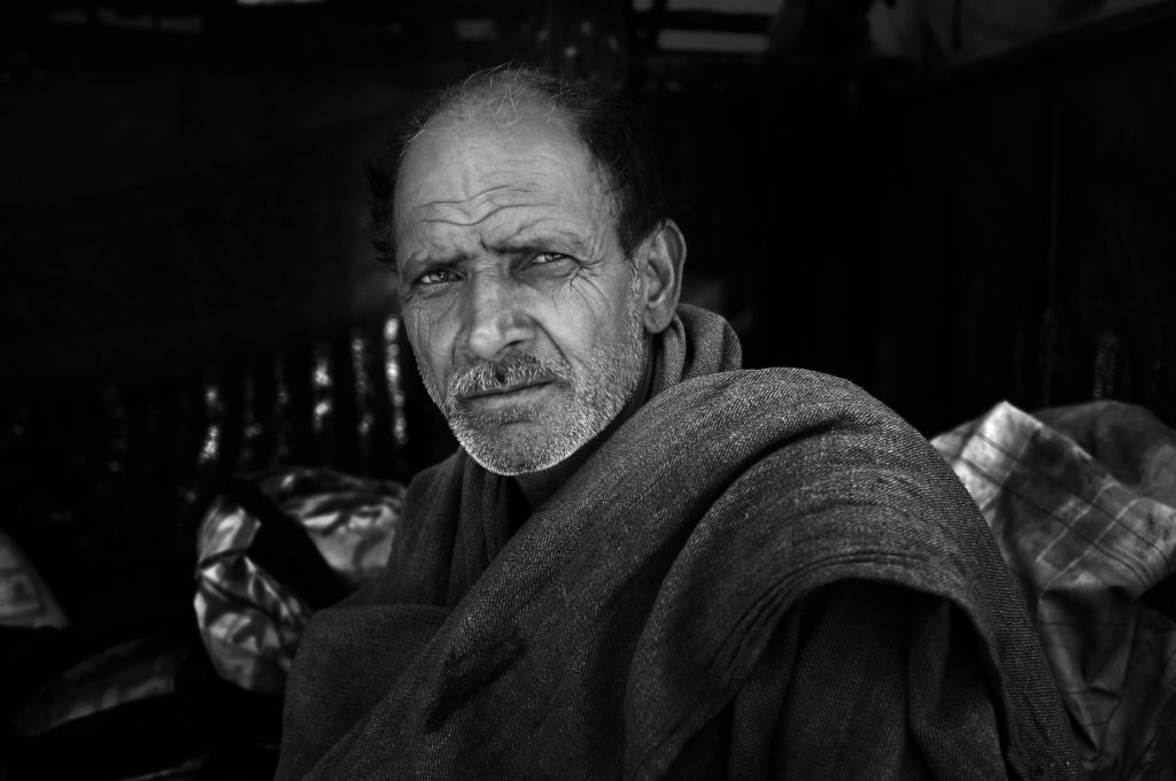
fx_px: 1468
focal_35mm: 45
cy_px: 390
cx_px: 588
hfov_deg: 43.7
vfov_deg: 29.8
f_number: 3.2
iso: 100
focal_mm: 30
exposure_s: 1/500
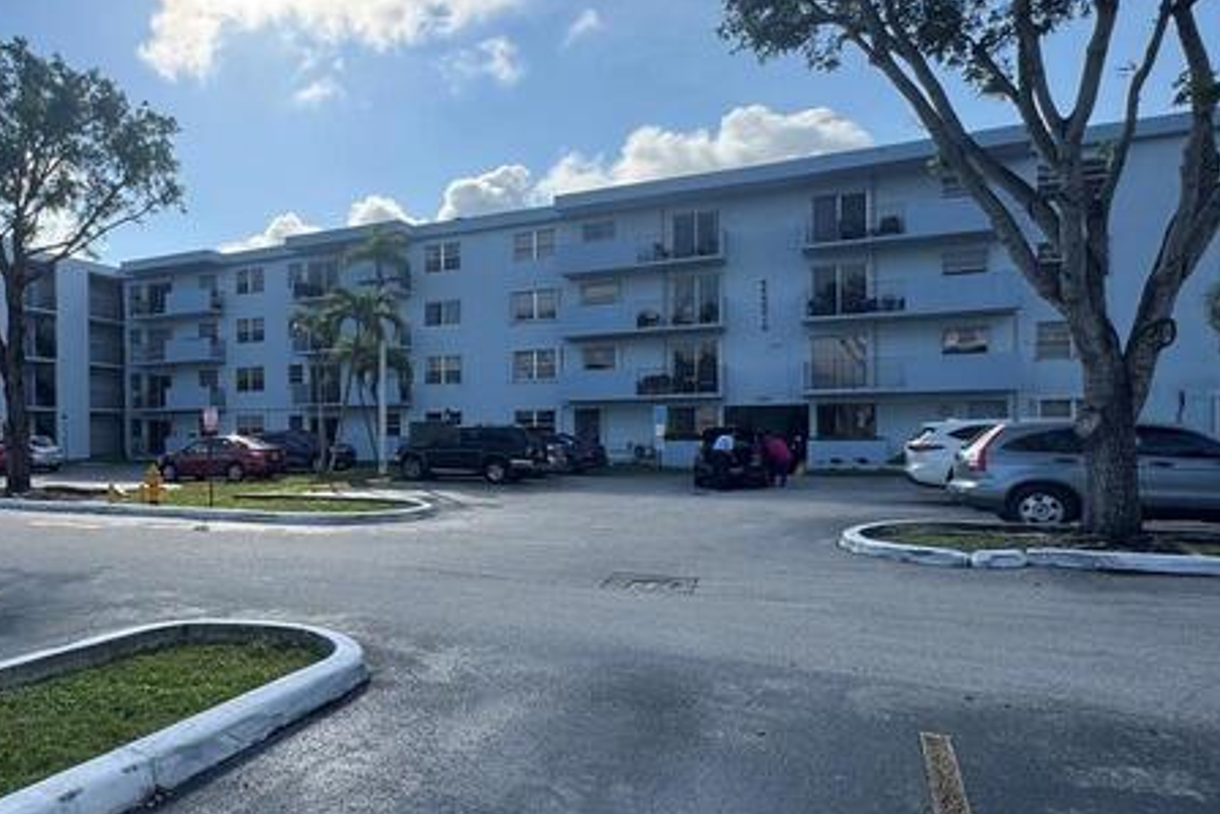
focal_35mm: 26
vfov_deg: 49.5
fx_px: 881
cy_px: 438
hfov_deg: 64.0
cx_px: 264
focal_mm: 2.22
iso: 40
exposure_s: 1/1709
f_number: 2.2
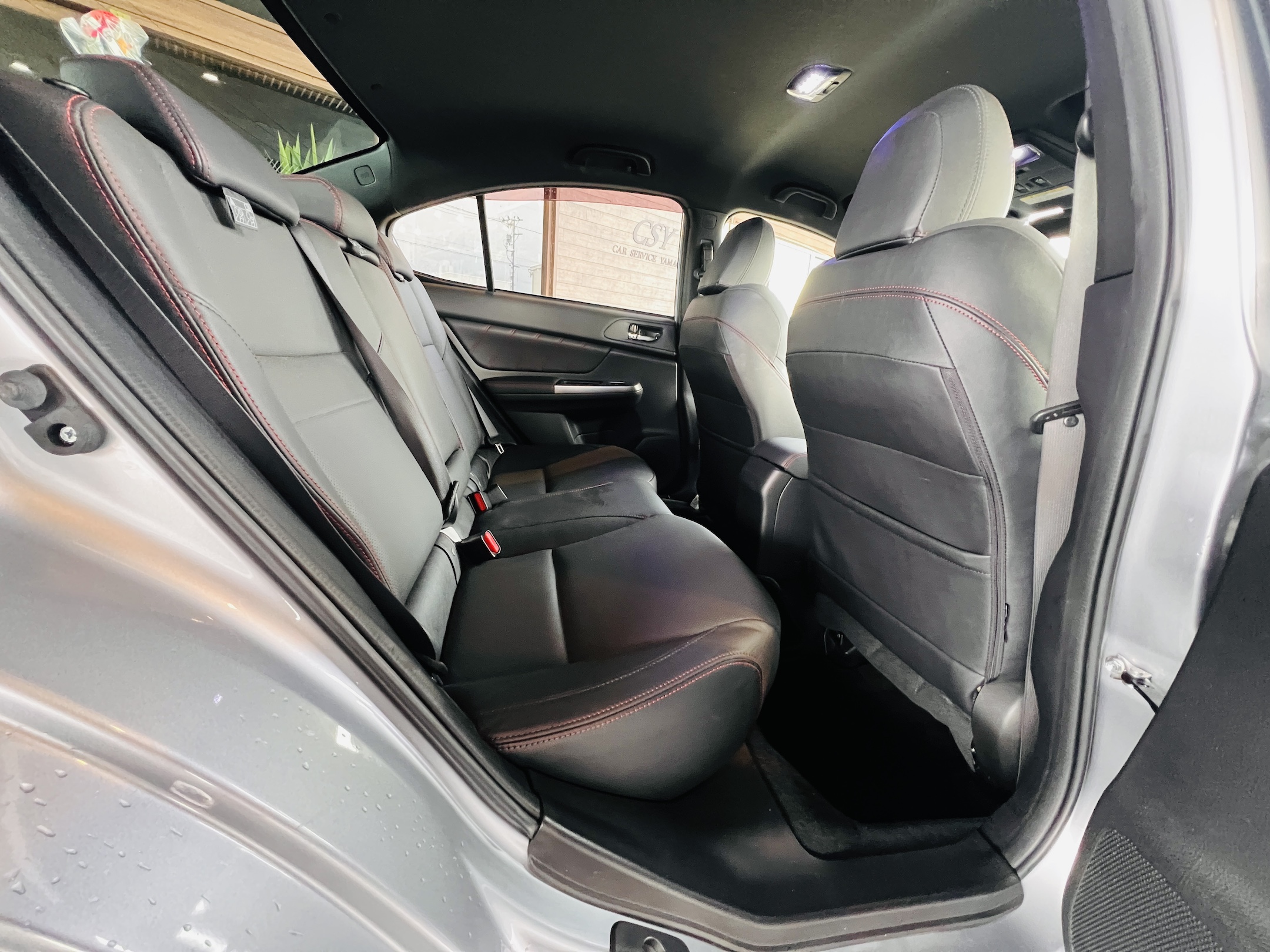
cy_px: 476
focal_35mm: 13
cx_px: 635
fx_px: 477
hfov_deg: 106.2
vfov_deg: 89.9
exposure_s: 1/60
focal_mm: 1.57
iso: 500
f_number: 1.8
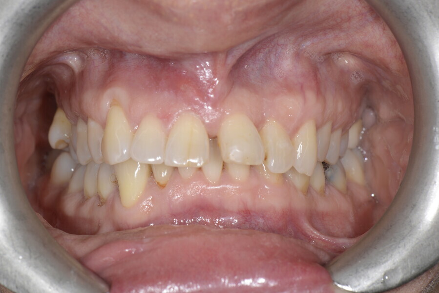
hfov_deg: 19.5
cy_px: 146
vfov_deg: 13.1
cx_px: 220
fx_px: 1281
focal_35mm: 105
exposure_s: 1/60
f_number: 29
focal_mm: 105
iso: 200
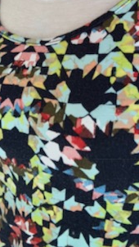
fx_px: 485
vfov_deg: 26.7
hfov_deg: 16.2
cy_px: -11
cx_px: 107
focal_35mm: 74
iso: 20
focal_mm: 2.87
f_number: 2.2
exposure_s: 1/40
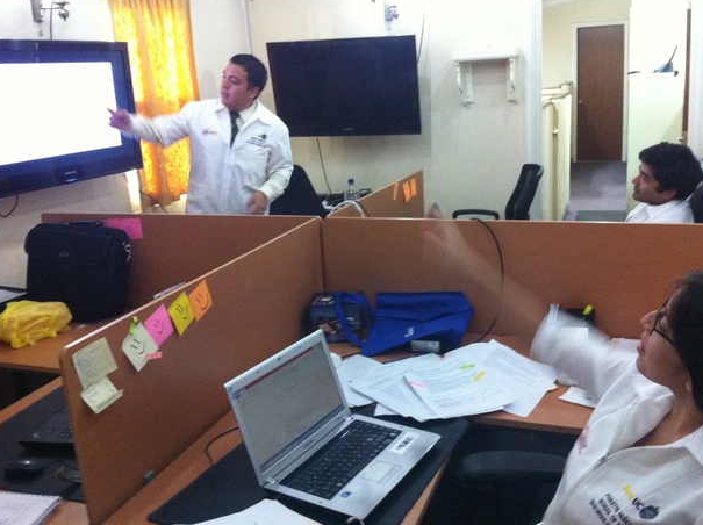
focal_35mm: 37
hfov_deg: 50.2
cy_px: 264
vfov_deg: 38.6
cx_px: 366
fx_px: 750
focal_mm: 3.85
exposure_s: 1/15
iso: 500
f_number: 2.8
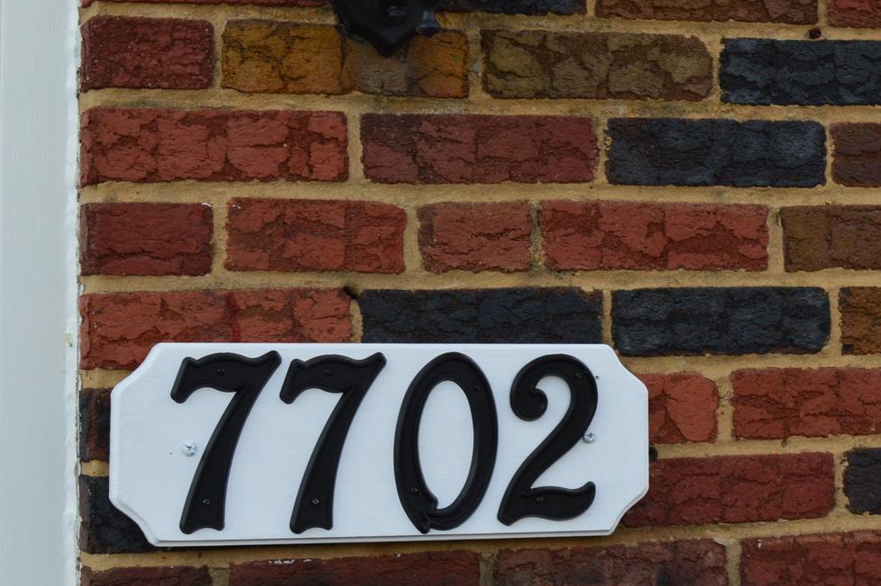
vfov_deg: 14.3
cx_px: 491
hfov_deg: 21.5
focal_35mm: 95
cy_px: 94
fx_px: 2323
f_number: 9
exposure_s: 1/125
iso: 400
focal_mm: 30
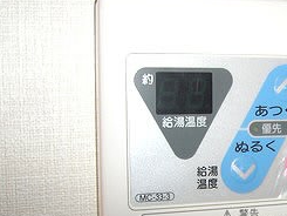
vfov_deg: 22.3
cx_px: 241
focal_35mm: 66
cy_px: 112
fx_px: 547
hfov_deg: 28.6
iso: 100
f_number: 2.8
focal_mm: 60
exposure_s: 1/60
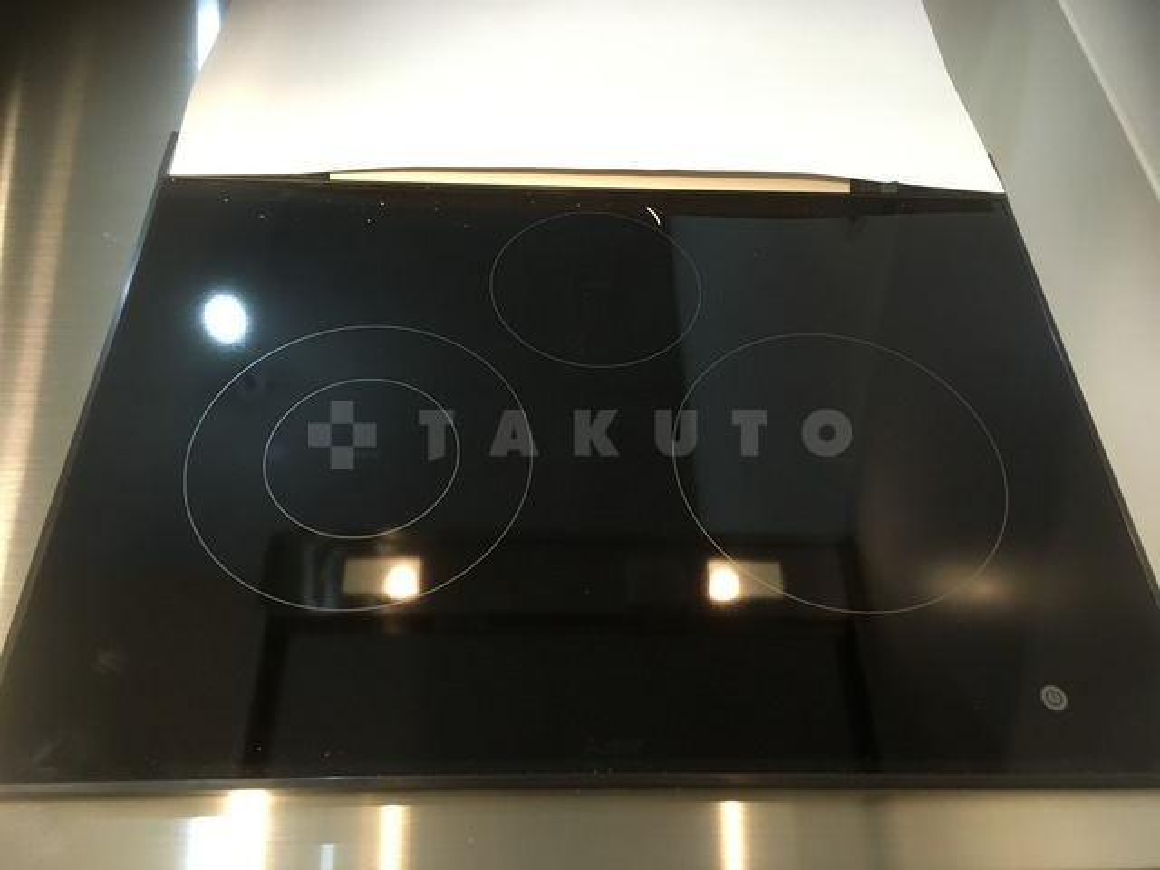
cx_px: 580
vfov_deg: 48.2
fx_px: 972
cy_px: 435
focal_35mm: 29
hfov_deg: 61.7
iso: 200
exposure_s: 1/24
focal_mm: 4.15
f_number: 2.2
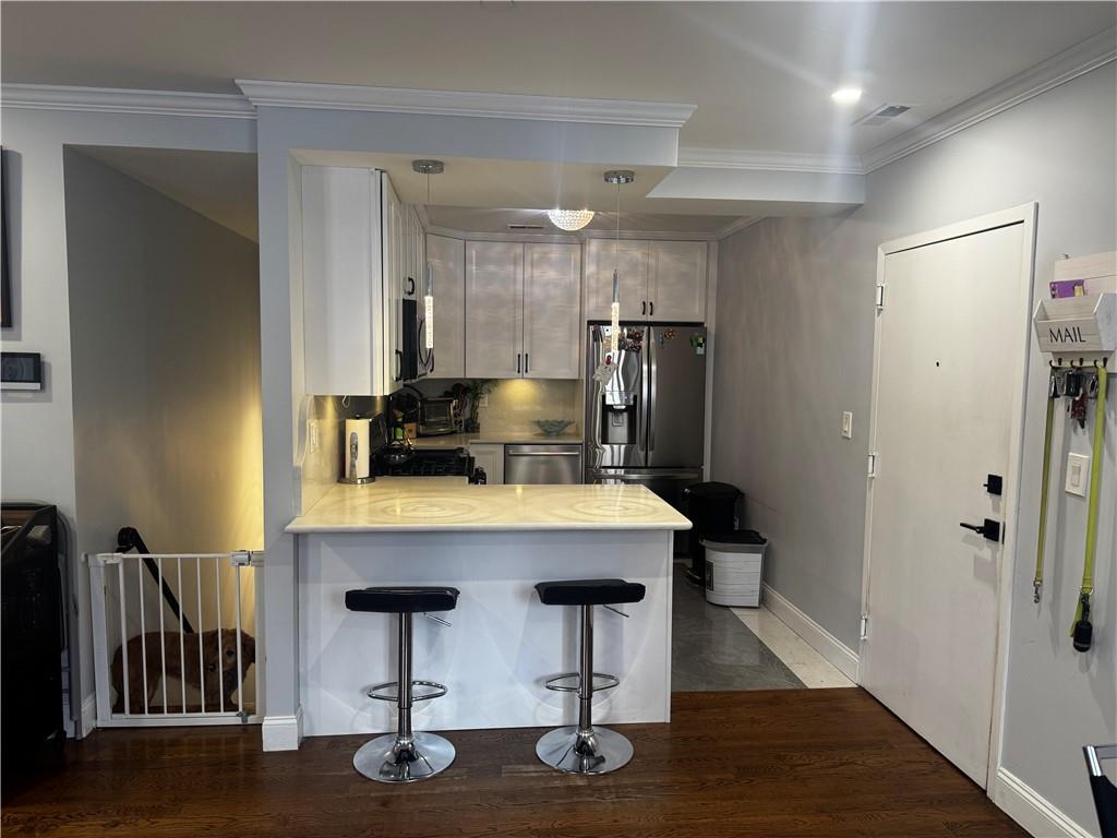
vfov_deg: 56.8
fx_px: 774
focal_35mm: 24
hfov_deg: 71.6
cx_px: 558
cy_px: 419
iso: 125
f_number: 1.78
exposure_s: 1/60
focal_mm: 6.76
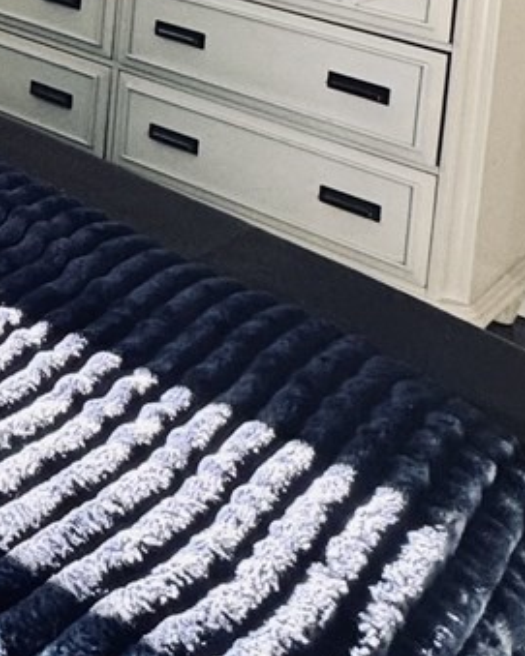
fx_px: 1205
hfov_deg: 18.8
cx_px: -424
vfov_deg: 24.8
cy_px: -277
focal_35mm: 62
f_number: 2.2
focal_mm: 2.22
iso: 200
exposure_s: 1/99
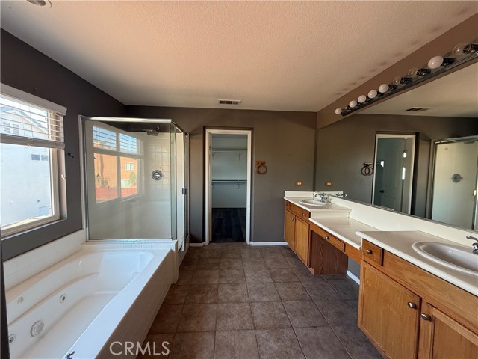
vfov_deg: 85.7
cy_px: 180
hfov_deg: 102.1
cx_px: 239
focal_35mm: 14
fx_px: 193
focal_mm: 2.22
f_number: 2.2
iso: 160
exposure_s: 1/60
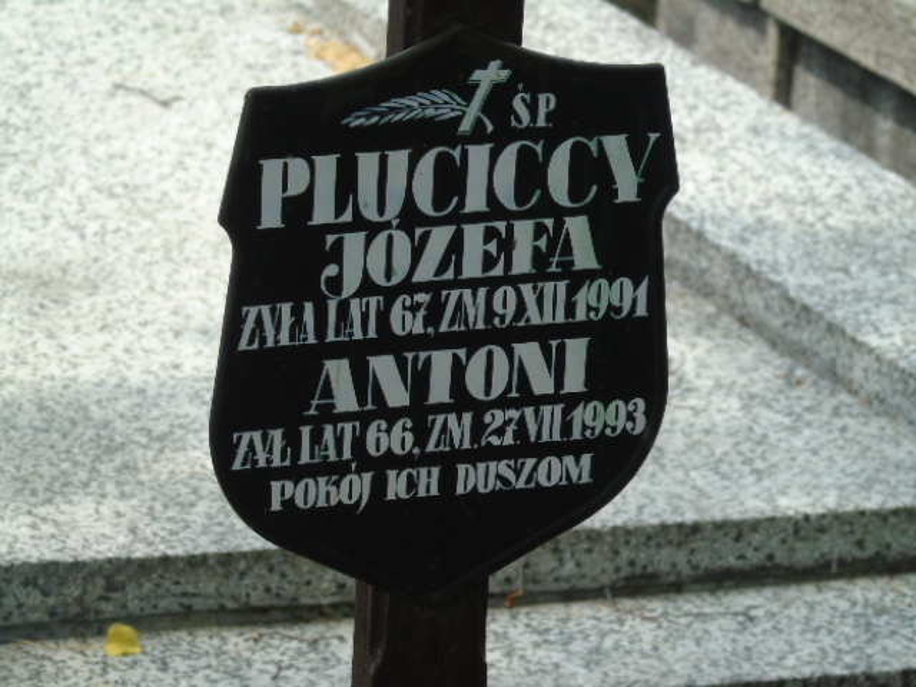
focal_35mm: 243
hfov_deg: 8.1
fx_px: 6430
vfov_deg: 6.1
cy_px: 344
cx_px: 458
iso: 80
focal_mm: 43
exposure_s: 1/200
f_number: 4.8
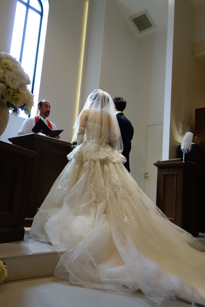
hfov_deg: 41.1
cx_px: 94
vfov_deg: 58.7
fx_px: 273
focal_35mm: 32
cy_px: 155
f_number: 1.8
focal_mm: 10.4
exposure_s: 1/250
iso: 200
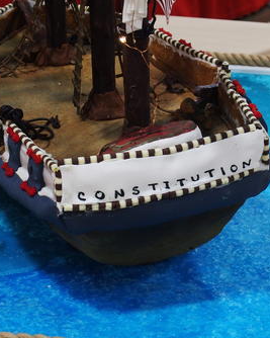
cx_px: 148
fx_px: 999
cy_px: 169
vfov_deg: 19.2
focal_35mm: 100
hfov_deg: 15.4
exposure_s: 1/60
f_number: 2.8
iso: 500
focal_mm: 16.1
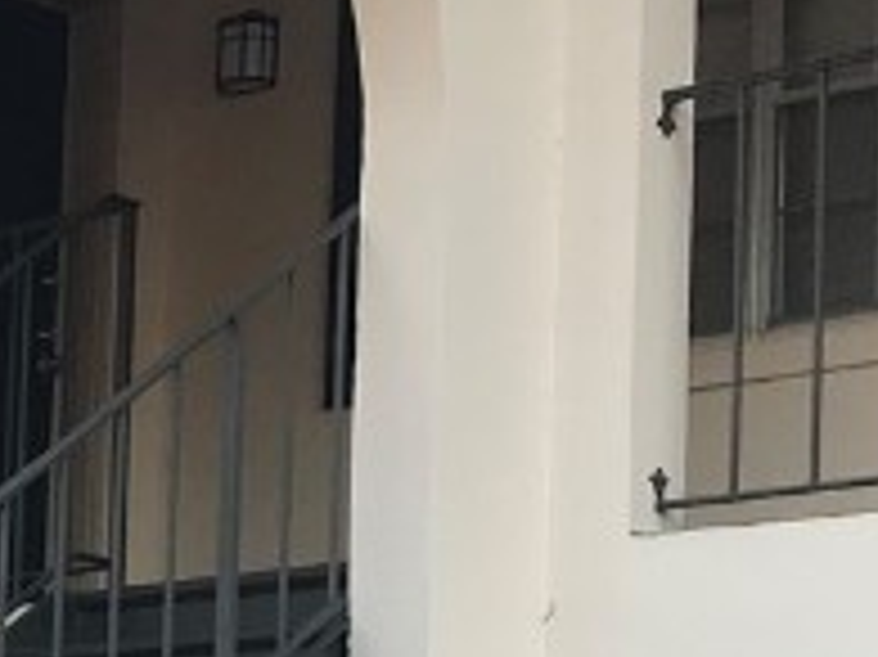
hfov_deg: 12.7
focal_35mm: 147
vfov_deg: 9.9
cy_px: 900
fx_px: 3726
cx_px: -446
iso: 20
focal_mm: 3.99
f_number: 1.8
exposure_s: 1/218
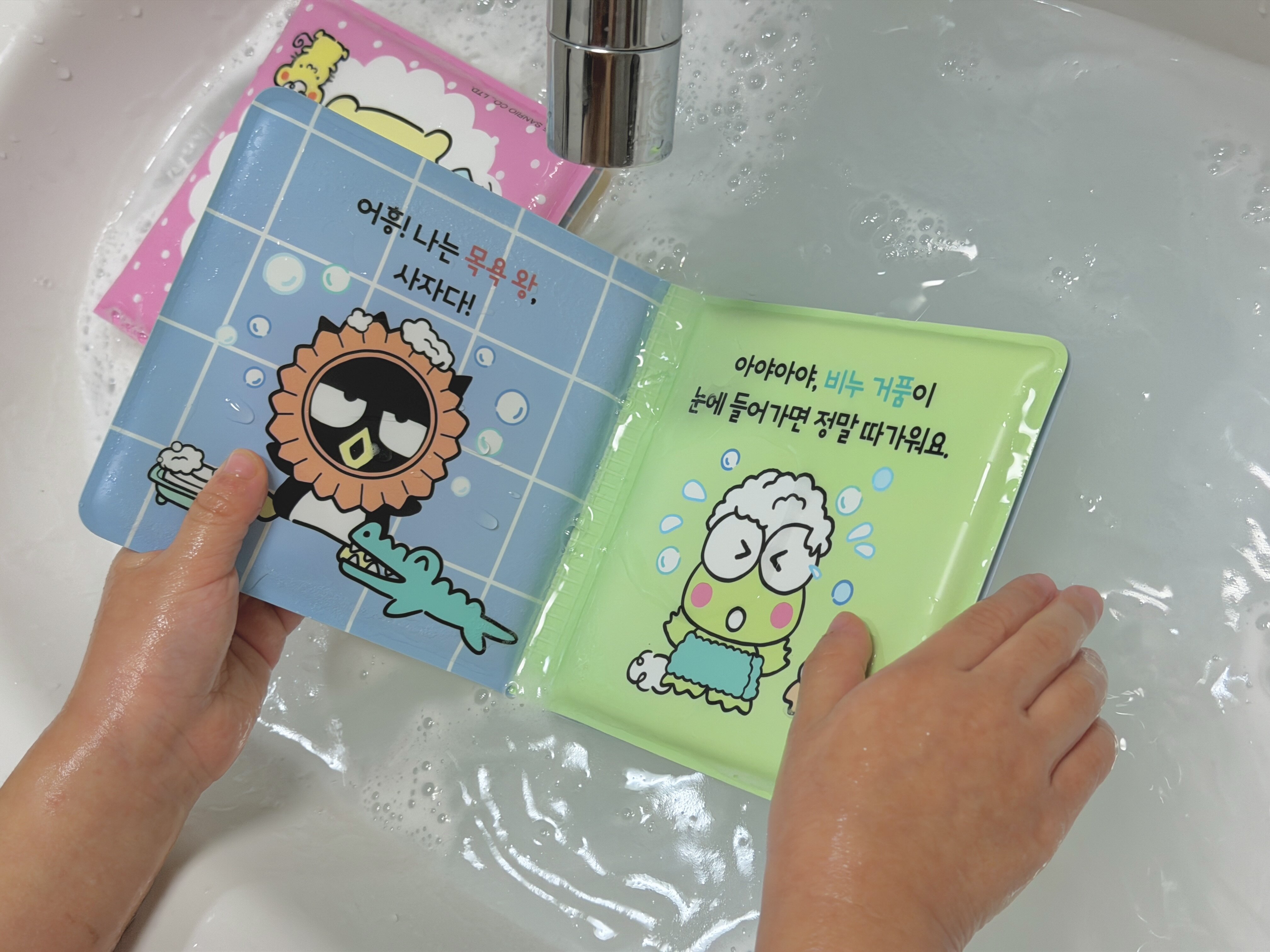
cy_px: 476
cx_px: 635
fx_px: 1761
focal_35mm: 48
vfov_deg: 30.3
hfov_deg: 39.7
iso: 64
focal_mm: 6.76
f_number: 1.78
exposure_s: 1/60
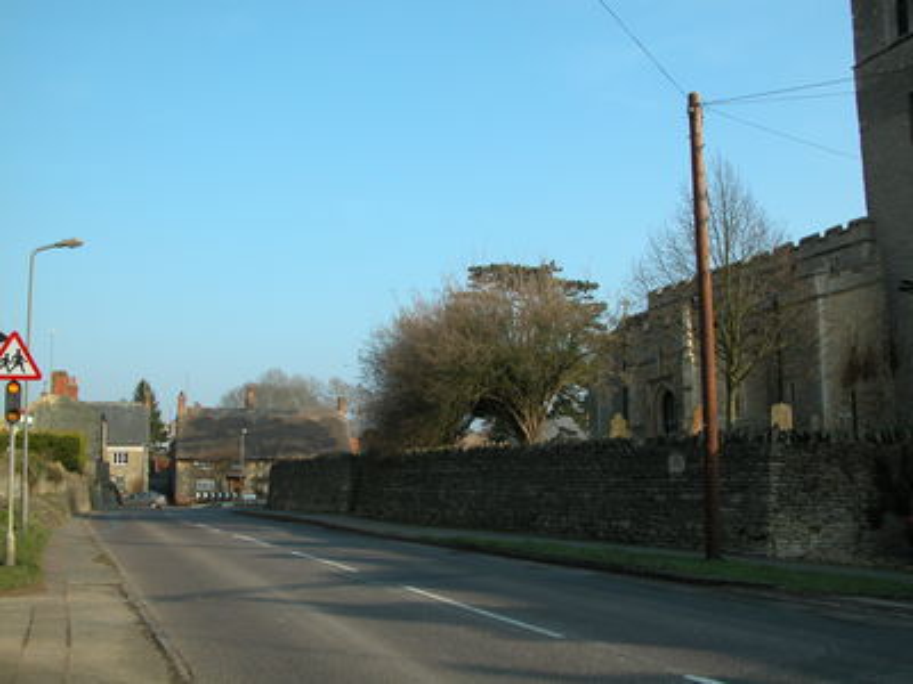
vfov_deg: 40.7
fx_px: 923
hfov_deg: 52.6
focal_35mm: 35
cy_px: 342
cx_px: 456
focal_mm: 8.9
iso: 100
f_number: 5.6
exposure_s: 1/223
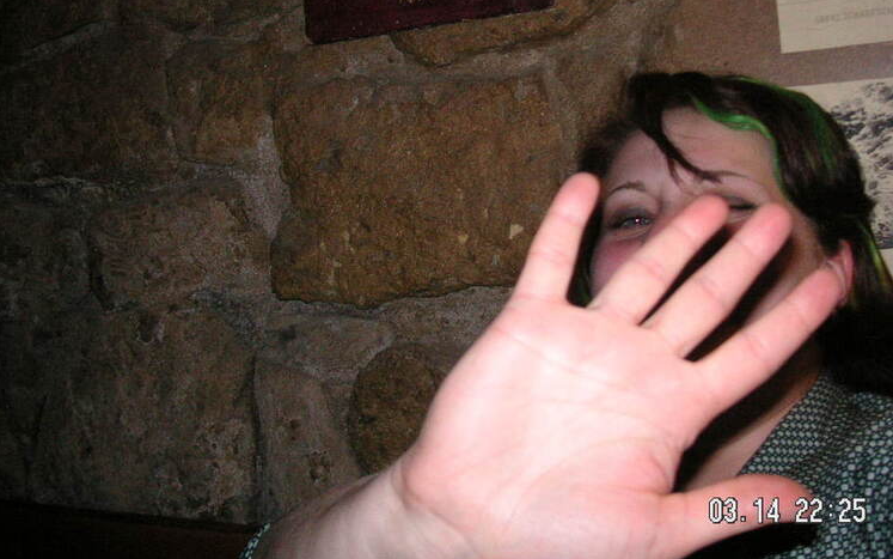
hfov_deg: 47.2
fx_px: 1022
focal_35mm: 42
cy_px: 221
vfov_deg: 30.5
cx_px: 454
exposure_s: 1/45
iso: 160
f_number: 2.8
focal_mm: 6.1
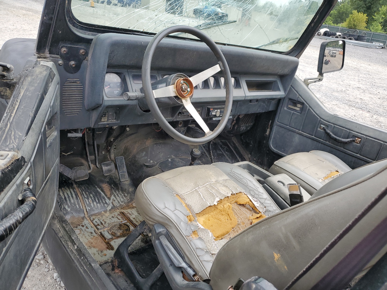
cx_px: 194
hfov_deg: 67.3
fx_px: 291
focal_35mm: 26
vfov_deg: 53.1
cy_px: 145
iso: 50
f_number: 1.5
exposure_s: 1/667
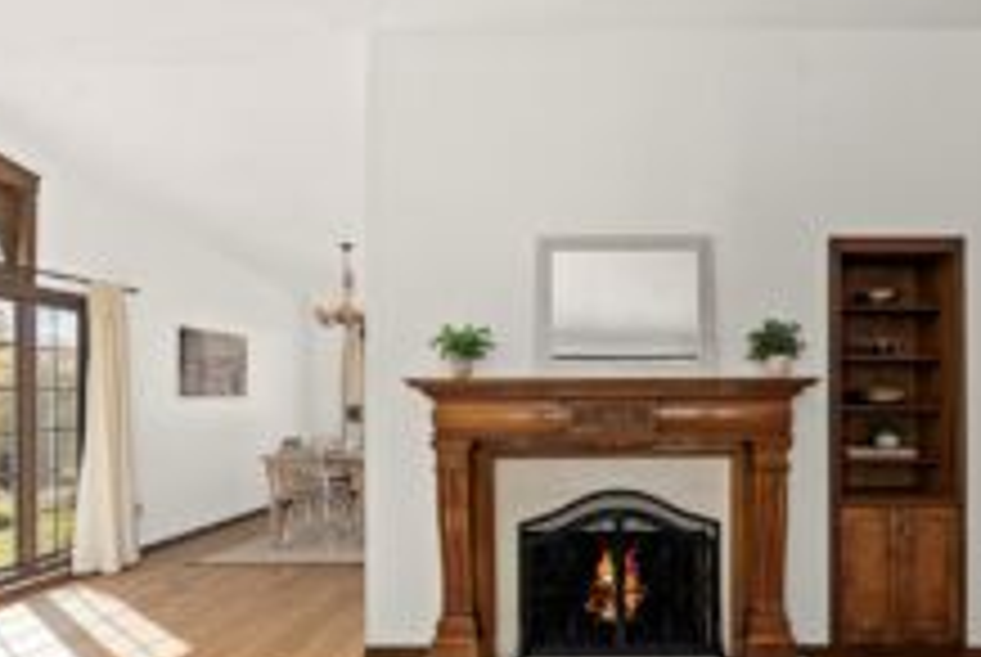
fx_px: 600
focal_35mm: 22
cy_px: 385
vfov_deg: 57.1
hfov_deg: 77.0
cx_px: 616
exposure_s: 1/25
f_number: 8
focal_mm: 12
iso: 1000
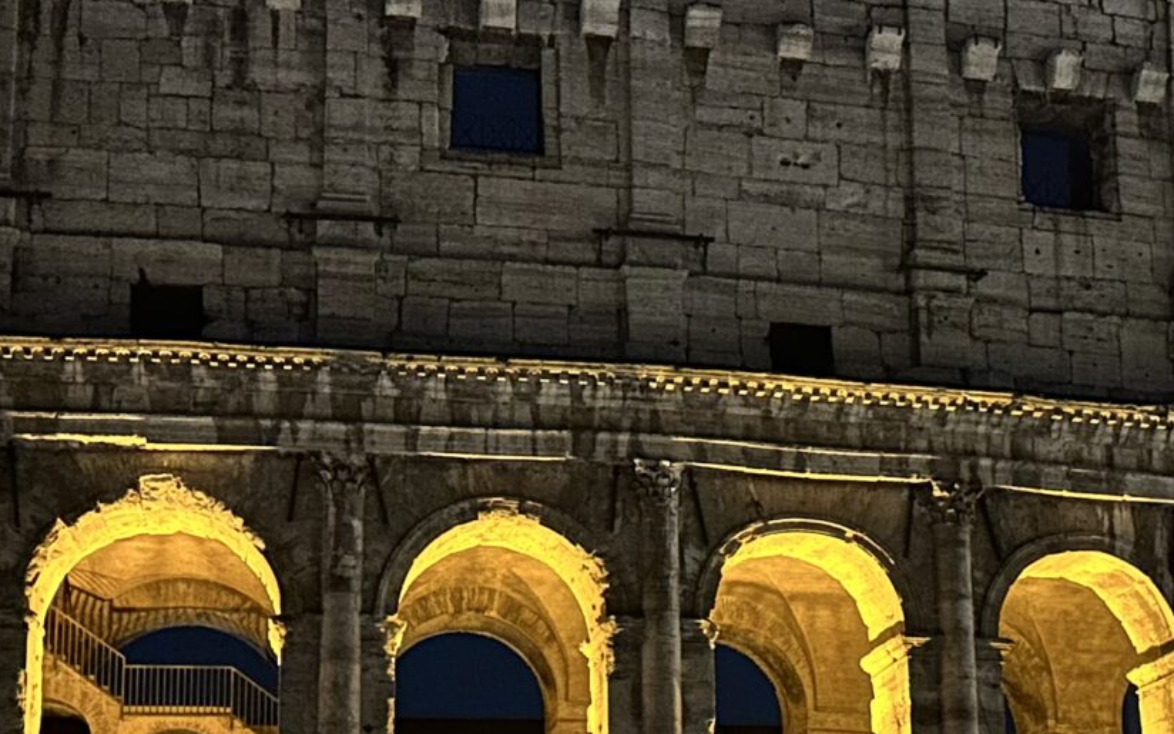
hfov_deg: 26.0
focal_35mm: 79
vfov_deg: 16.3
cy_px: 663
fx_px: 2528
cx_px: 812
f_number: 1.78
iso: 1250
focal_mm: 6.86
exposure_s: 1/17
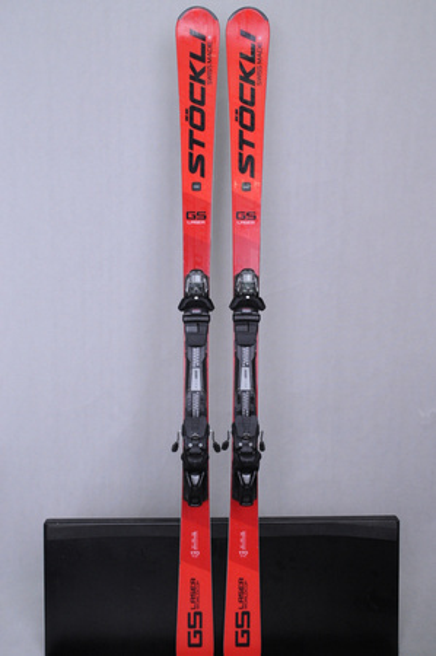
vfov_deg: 57.3
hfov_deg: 39.9
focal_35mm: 33
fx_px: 601
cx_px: 218
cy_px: 328
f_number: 8
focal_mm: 22
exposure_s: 1/125
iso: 1800
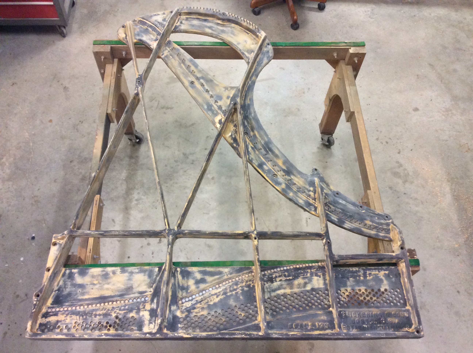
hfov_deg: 56.9
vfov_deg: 44.1
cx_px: 236
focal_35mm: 32
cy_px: 176
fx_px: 437
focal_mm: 3.3
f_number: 2.4
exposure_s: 1/24
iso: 250
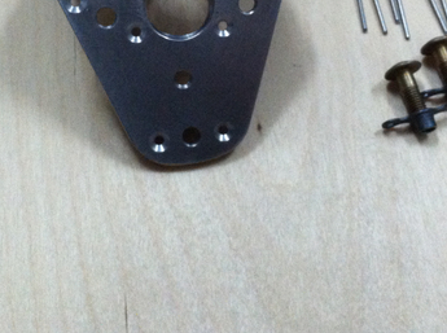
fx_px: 837
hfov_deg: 29.9
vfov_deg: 22.0
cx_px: 227
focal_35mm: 65
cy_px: 36
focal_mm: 3.85
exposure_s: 1/15
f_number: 2.8
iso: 400
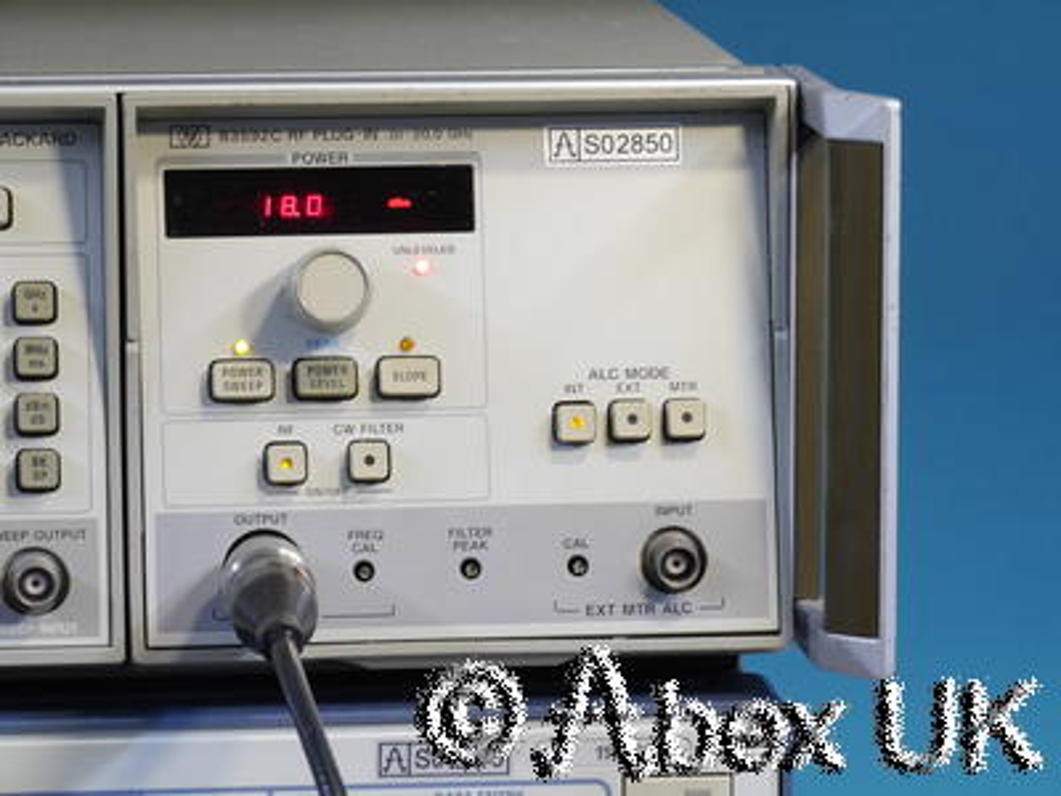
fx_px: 5946
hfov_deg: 10.2
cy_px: 398
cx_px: 530
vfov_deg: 7.7
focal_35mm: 194
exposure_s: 1/1.6
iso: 400
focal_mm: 97
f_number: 16
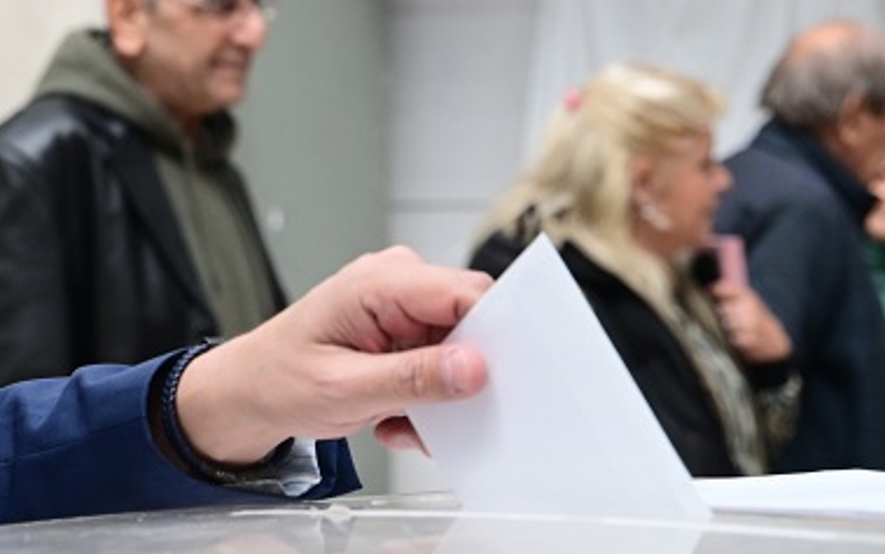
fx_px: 3739
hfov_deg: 13.2
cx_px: -147
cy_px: 154
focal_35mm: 155
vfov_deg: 8.5
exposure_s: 1/500
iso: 1000
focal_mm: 48
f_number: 4
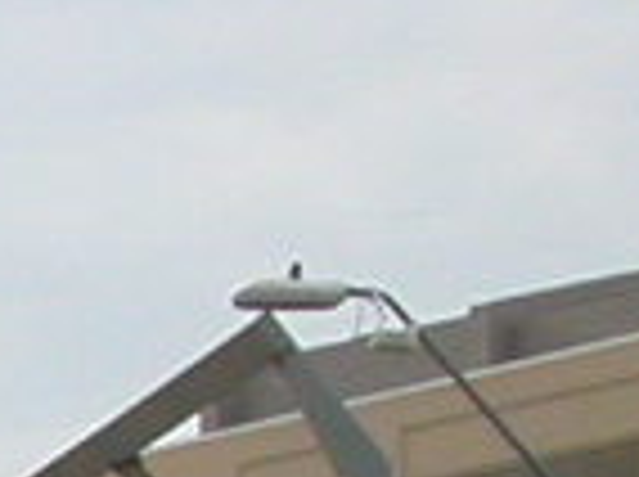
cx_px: -1174
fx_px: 7722
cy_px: 1242
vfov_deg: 3.5
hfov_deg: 4.6
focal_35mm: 419
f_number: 3.4
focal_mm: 8.9
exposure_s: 1/898
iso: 100
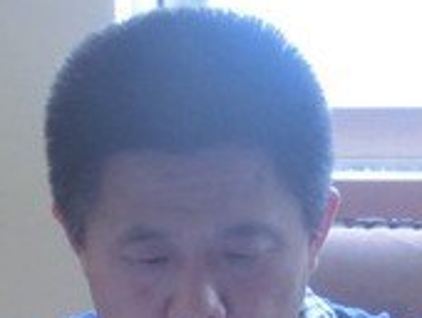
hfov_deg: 5.7
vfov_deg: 4.3
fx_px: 4261
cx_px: 141
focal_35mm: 349
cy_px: 427
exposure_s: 1/60
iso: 800
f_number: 5.2
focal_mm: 17.45
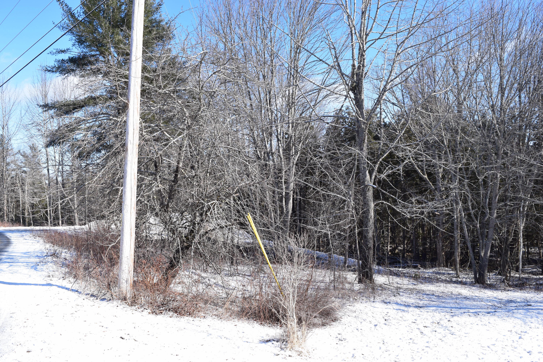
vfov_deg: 43.6
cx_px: 272
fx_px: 452
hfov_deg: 61.9
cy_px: 181
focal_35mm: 30
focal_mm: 20
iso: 400
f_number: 11
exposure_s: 1/400
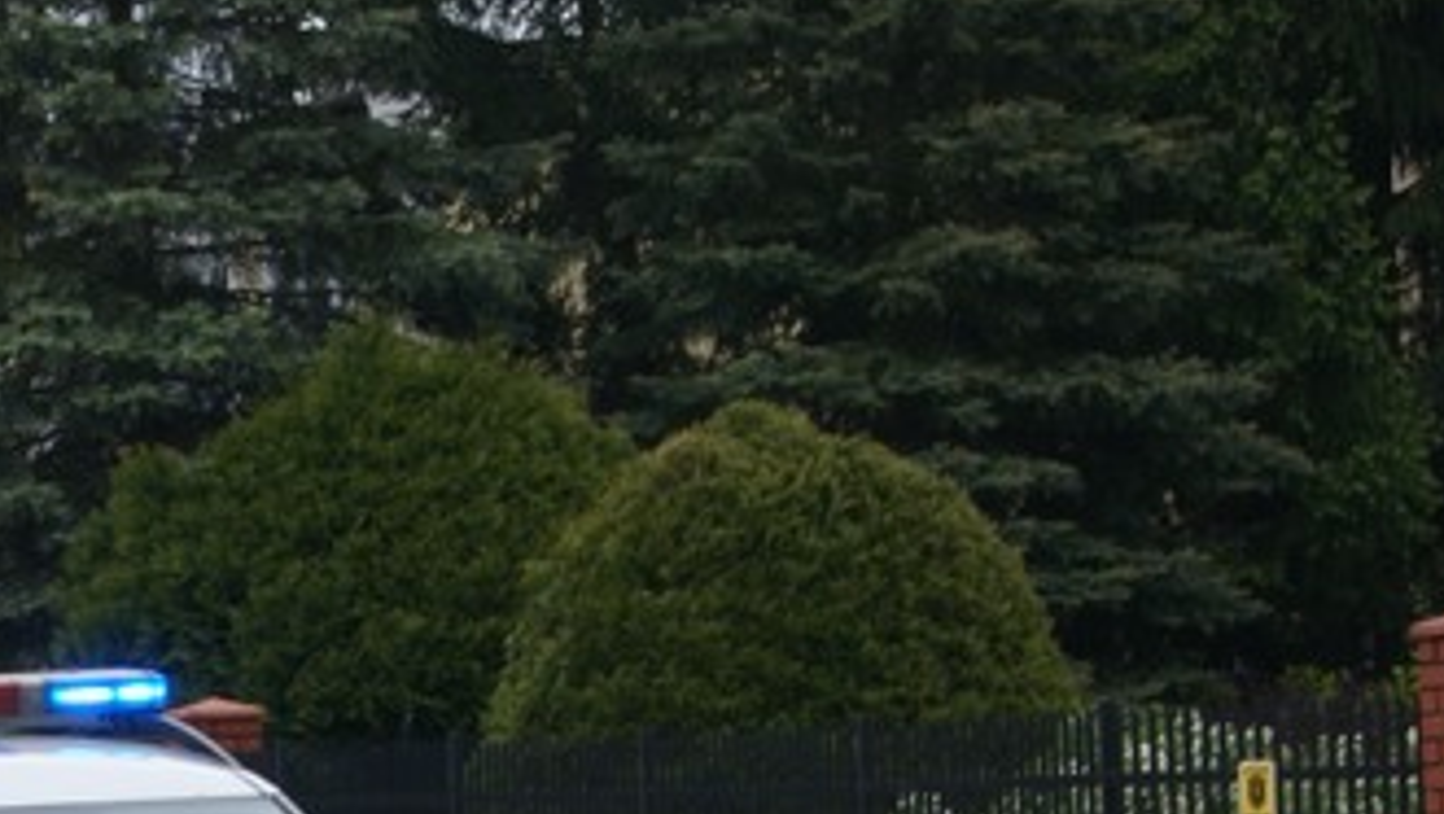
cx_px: -508
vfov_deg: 6.3
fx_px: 7371
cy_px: 1050
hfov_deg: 10.9
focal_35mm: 192
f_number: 9
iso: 100
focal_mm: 45
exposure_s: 1/80
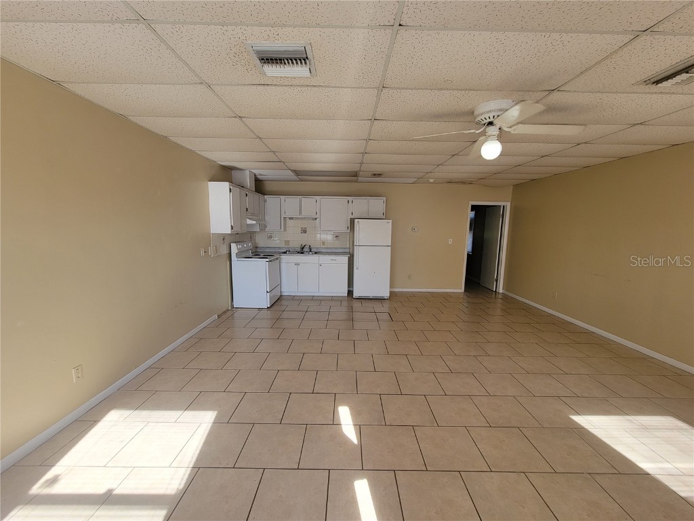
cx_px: 347
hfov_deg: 106.2
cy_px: 260
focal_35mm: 13
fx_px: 261
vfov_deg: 89.9
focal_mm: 2.2
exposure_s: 1/120
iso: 50
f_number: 2.2
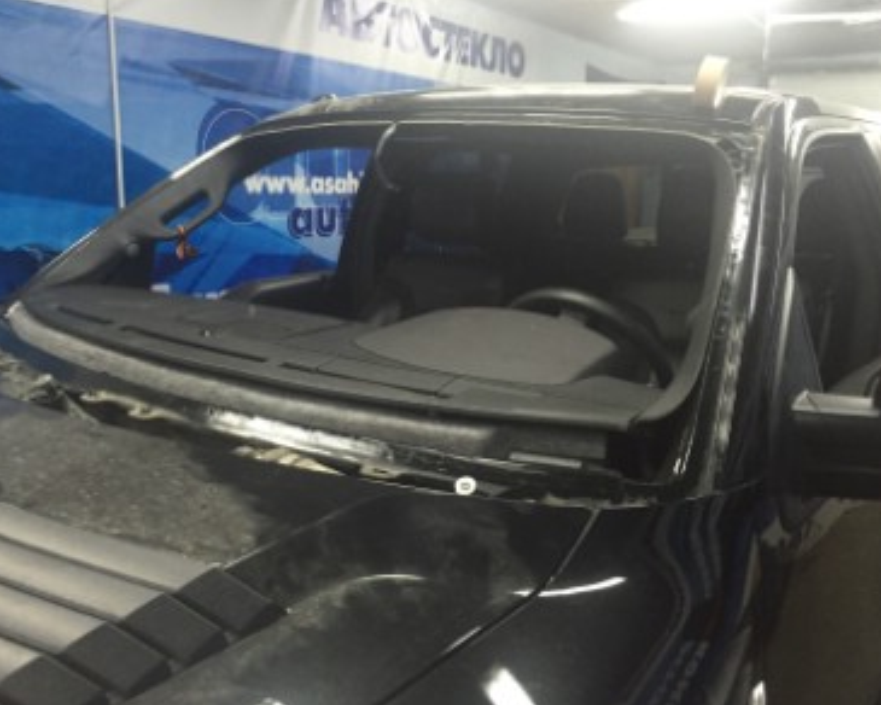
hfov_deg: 57.2
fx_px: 808
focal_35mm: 31
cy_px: 357
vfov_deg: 47.1
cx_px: 434
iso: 250
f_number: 2.2
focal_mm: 4.15
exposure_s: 1/33
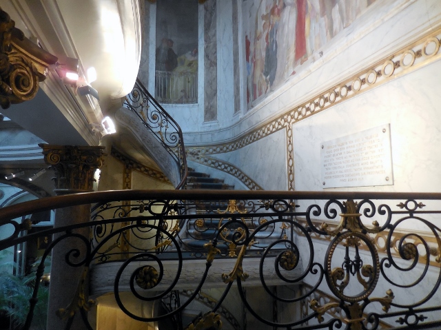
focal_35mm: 25
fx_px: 318
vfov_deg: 54.8
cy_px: 165
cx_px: 220
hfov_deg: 69.4
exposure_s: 1/15
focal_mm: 4.5
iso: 400
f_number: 3.3
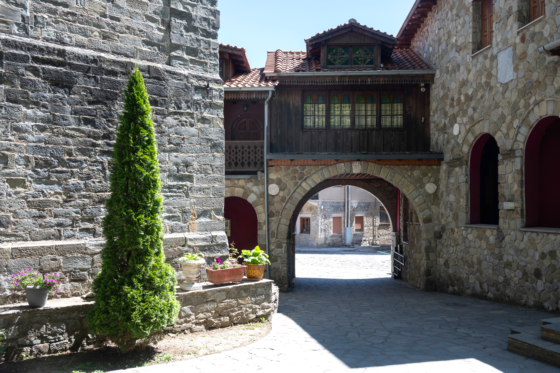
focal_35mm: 32
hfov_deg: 59.5
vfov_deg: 41.7
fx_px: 490
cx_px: 280
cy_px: 186
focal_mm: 21
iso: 100
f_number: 6.3
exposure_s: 1/125
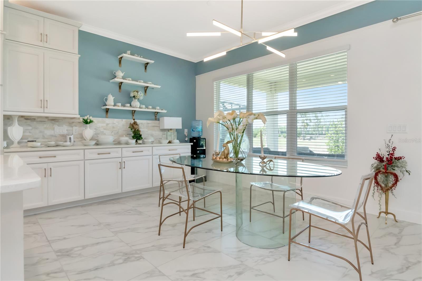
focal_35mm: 20
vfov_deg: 63.2
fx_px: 229
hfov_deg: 85.4
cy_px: 140
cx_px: 211
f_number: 9
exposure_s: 1/125
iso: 1000
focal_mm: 13
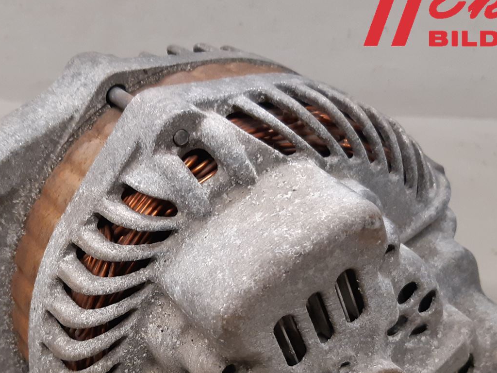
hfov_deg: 36.4
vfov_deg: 27.0
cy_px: 337
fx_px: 747
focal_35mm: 52
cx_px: 165
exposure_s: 1/50
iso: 200
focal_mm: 3.93
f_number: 1.7
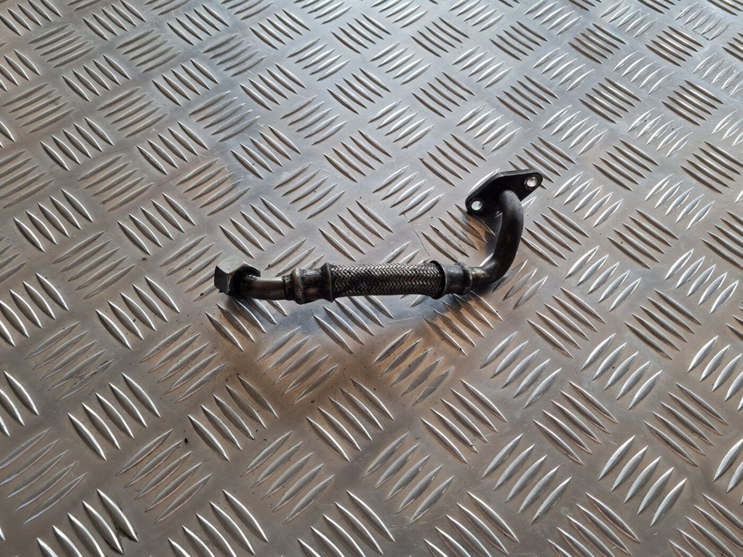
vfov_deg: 53.1
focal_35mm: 26
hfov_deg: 67.3
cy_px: 278
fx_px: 558
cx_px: 372
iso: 64
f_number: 1.8
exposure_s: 1/100
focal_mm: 5.4
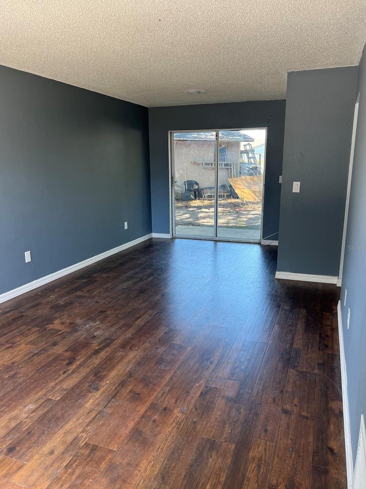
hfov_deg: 51.3
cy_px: 247
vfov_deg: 65.3
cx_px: 188
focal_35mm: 27
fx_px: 381
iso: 64
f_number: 1.5
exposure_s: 1/136
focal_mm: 5.7
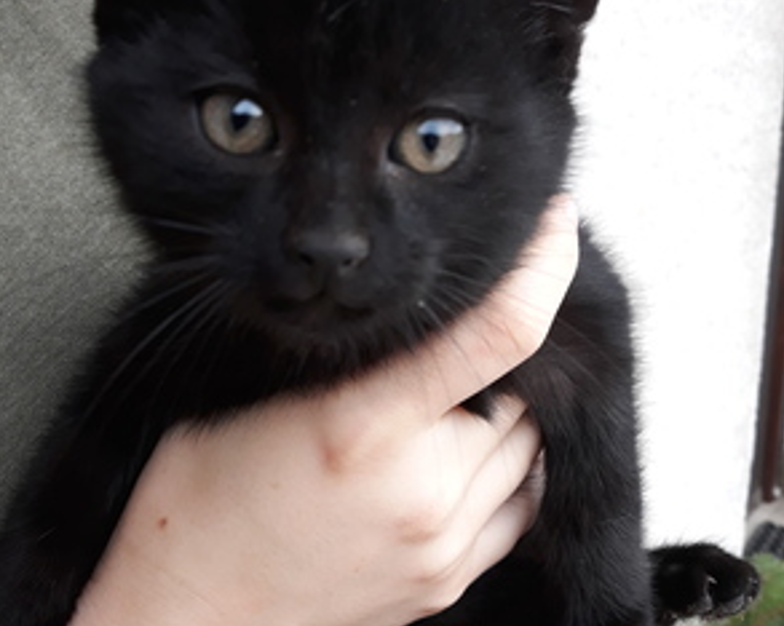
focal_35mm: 36
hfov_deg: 50.3
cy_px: 268
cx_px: 396
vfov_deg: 41.0
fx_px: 835
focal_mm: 3.71
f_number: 1.7
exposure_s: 1/100
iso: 64
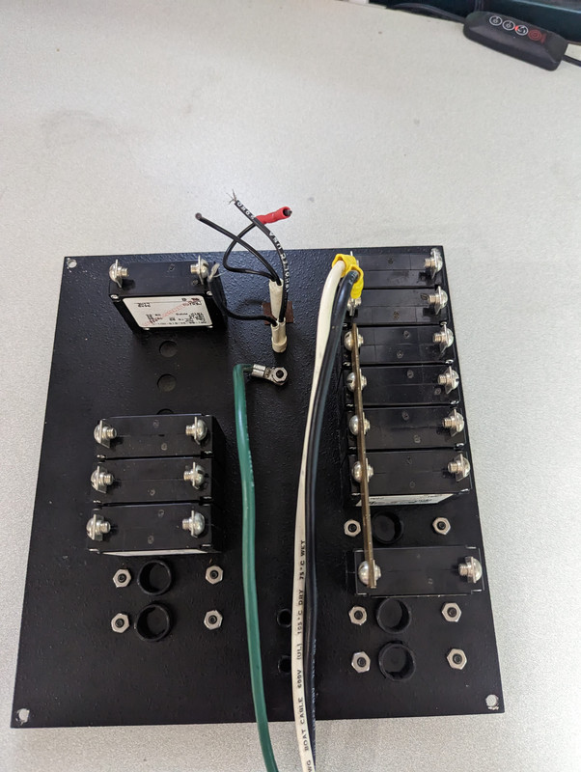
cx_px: 290
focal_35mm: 24
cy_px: 386
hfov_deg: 56.9
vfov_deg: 71.5
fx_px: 536
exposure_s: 1/60
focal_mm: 6.81
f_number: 1.85
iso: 1180
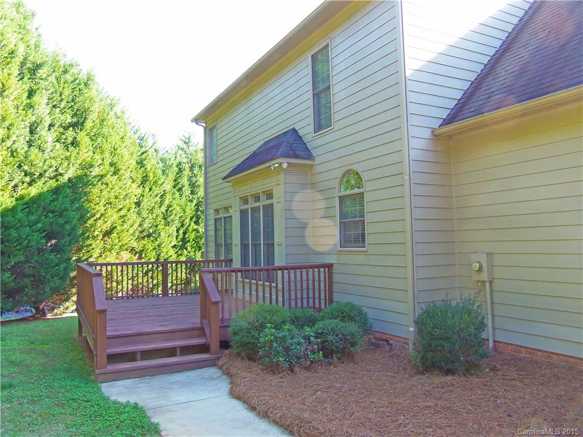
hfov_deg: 67.3
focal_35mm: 26
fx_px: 438
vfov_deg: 53.1
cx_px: 292
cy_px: 218
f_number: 3.2
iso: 64
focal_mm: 4.7
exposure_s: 1/40
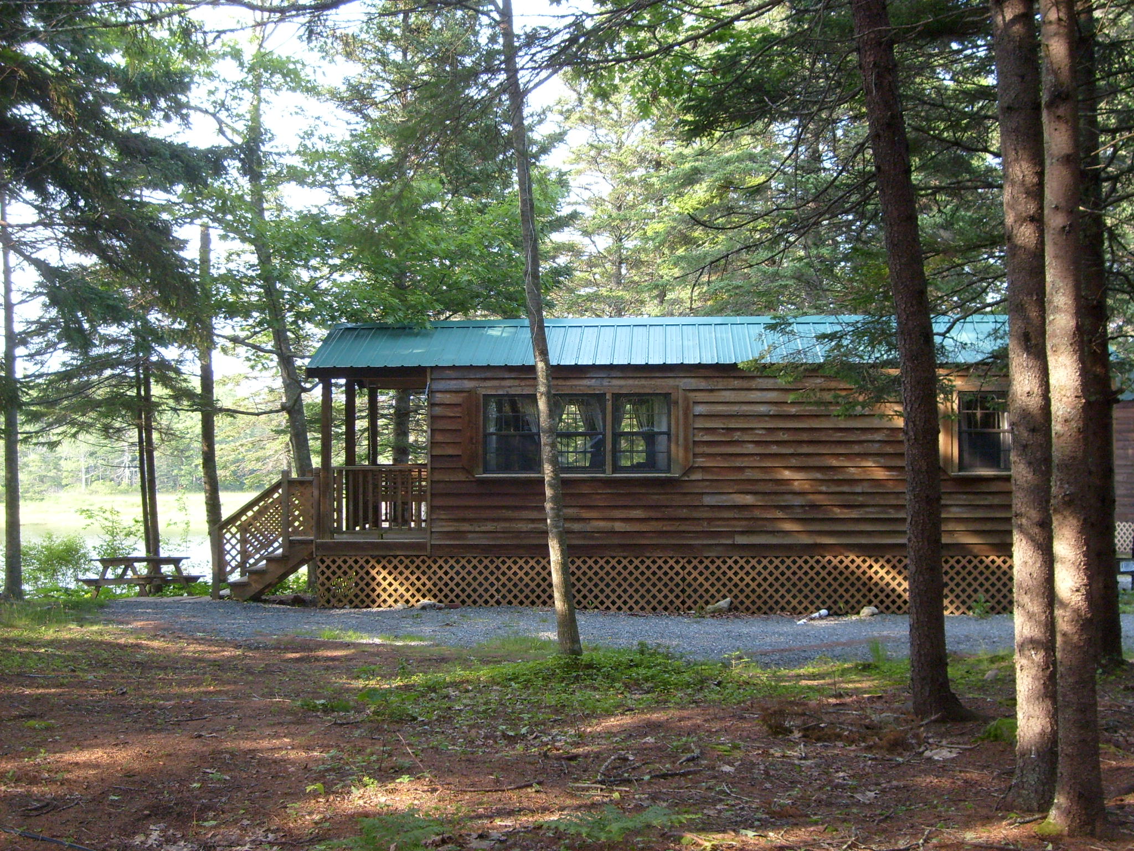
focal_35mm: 43
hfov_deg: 43.9
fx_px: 1409
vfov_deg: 33.6
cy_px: 426
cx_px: 567
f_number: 3
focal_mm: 7.2
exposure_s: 1/90
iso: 80
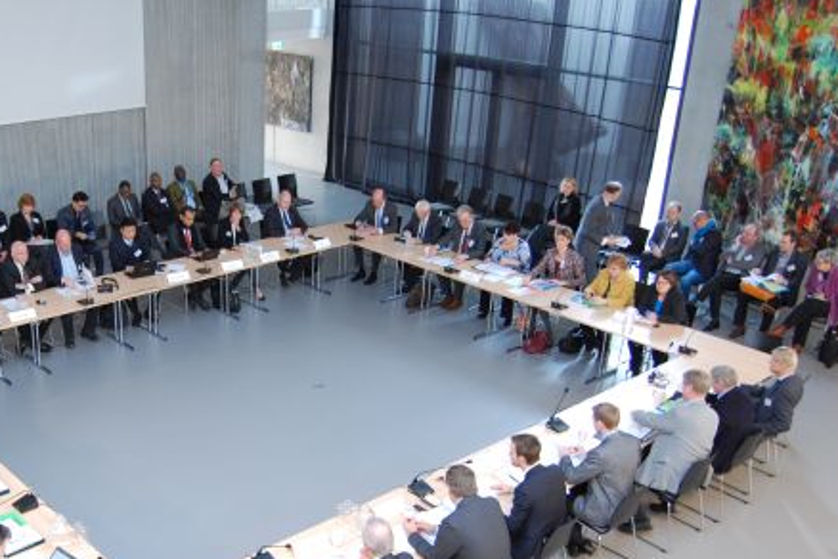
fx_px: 931
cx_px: 233
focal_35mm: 40
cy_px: 377
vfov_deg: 33.1
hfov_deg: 47.1
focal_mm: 18
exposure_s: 1/15
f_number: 3.5
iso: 800
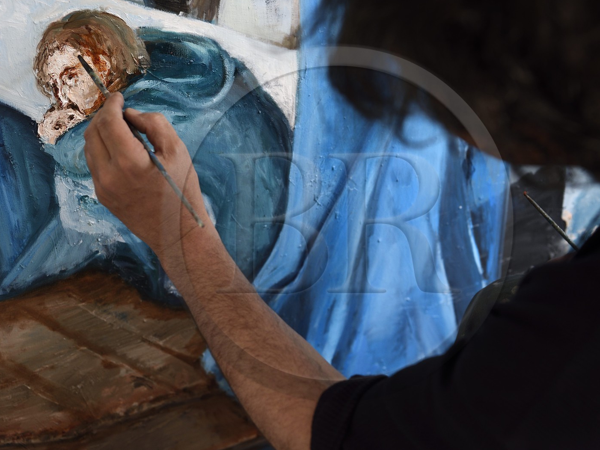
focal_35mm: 57
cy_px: 224
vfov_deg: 25.7
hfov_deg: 33.7
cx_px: 337
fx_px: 988
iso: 800
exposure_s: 1/40
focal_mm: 52
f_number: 5
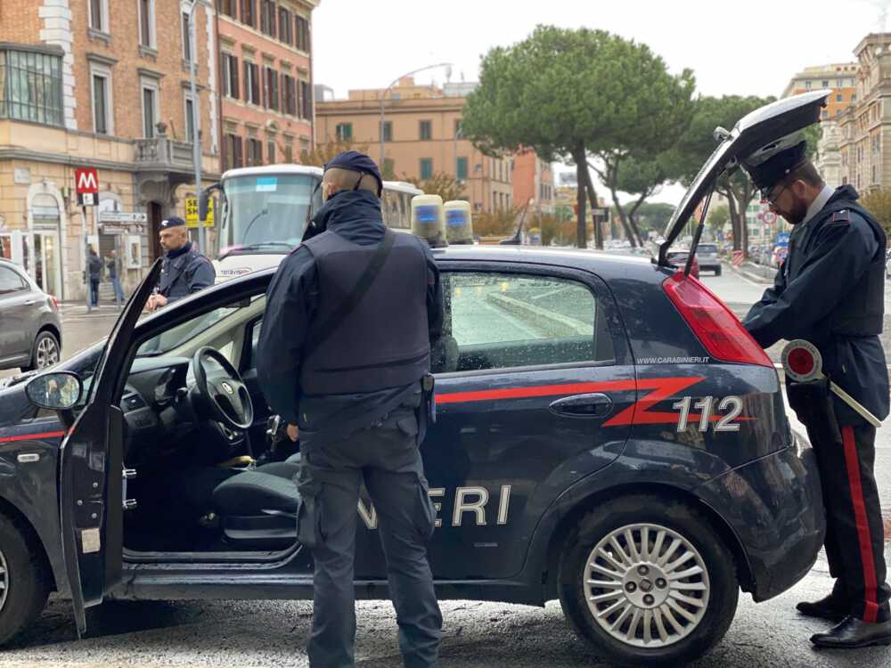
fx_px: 1338
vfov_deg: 28.0
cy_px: 334
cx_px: 446
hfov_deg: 36.8
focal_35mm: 52
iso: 100
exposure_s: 1/122
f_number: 2
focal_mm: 6
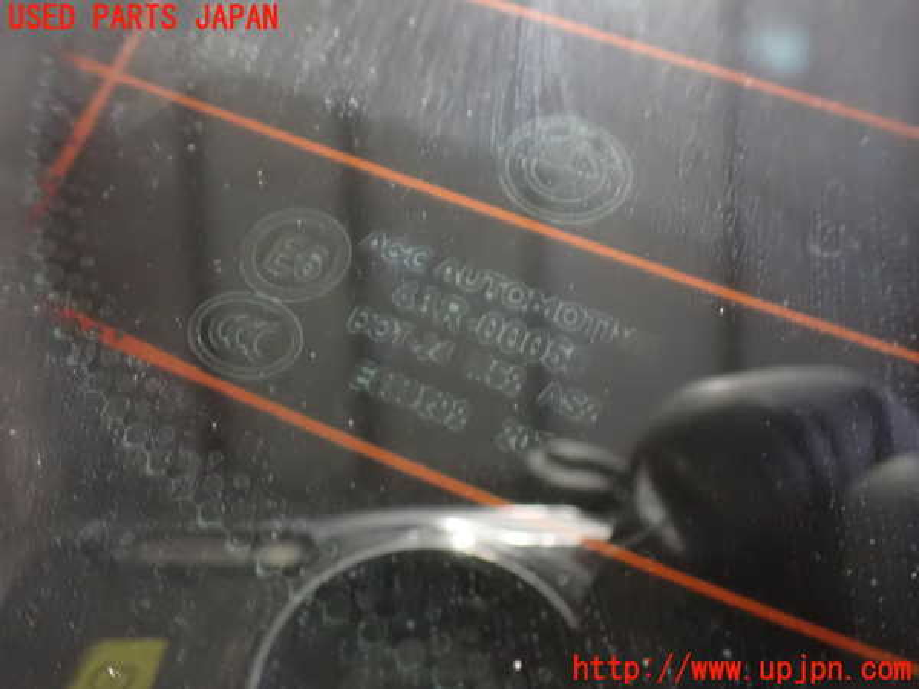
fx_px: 796
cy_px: 344
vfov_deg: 46.8
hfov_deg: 60.0
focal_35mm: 30
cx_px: 460
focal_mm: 5.4
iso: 1600
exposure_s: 1/8
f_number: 2.3
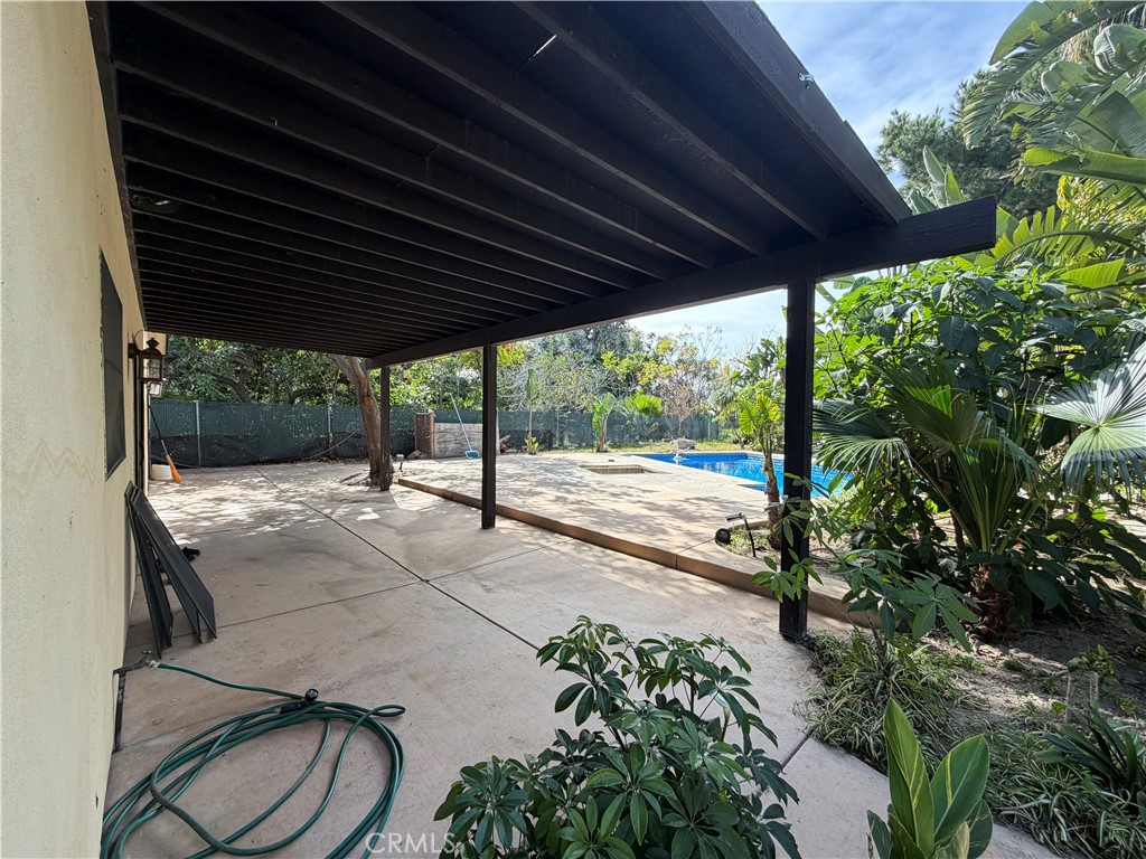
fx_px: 463
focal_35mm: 14
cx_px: 573
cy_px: 430
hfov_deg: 102.1
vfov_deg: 85.7
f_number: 2.2
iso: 40
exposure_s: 1/233
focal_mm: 2.22
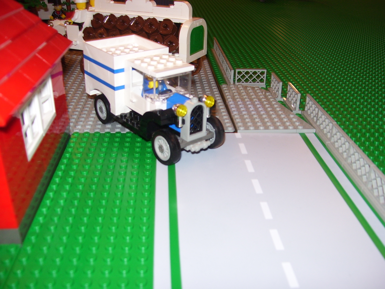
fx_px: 400
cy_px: 144
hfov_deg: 51.4
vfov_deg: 39.7
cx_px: 192
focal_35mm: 36
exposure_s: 1/60
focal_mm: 6
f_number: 2.7
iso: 80
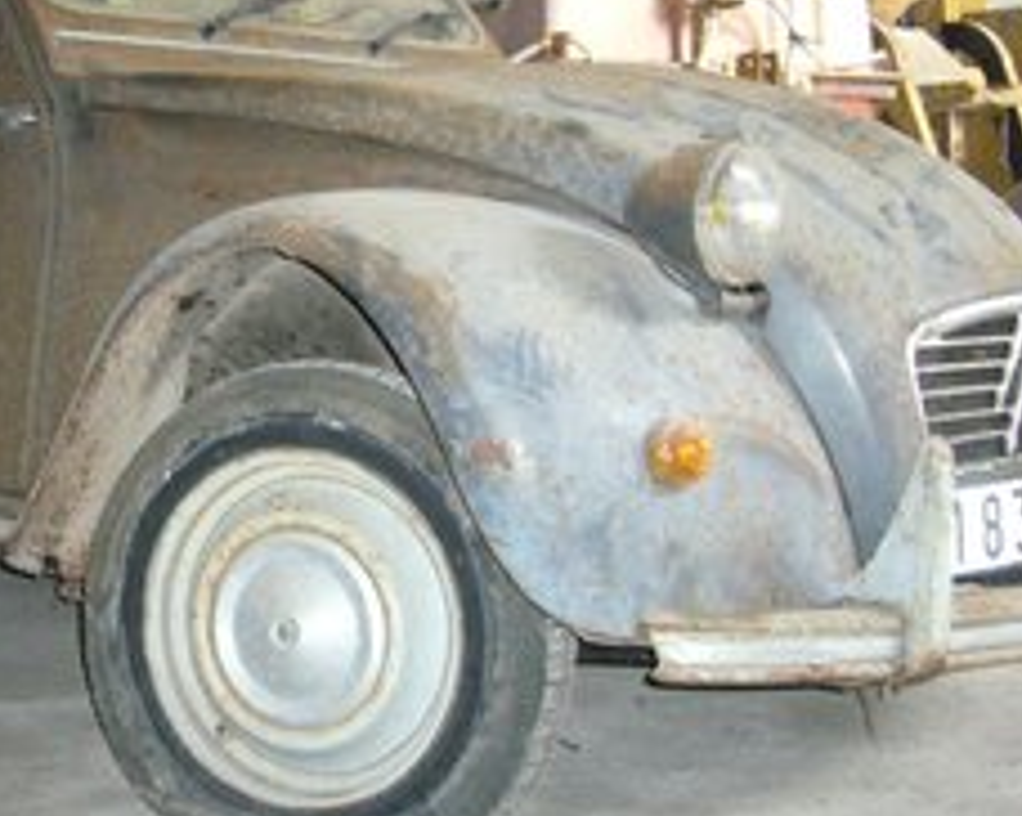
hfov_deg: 31.1
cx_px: 305
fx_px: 1813
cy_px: 323
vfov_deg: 25.3
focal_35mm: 60
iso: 400
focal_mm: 5.8
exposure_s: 1/30
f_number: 2.8
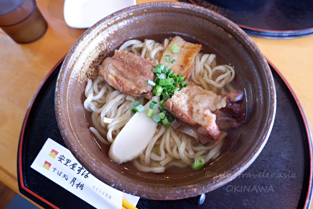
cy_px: 104
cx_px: 156
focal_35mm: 23
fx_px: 200
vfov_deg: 55.1
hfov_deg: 76.1
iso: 1600
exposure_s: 1/25
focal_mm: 15
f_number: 3.5
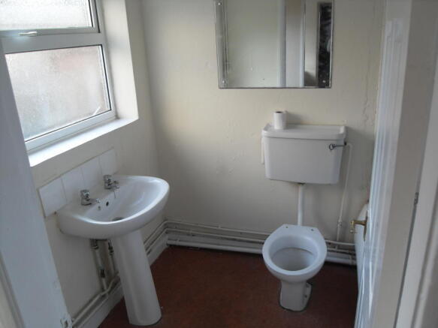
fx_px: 354
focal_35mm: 28
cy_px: 164
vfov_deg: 49.7
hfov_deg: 63.5
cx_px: 219
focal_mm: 6
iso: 120
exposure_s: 1/45
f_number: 2.8
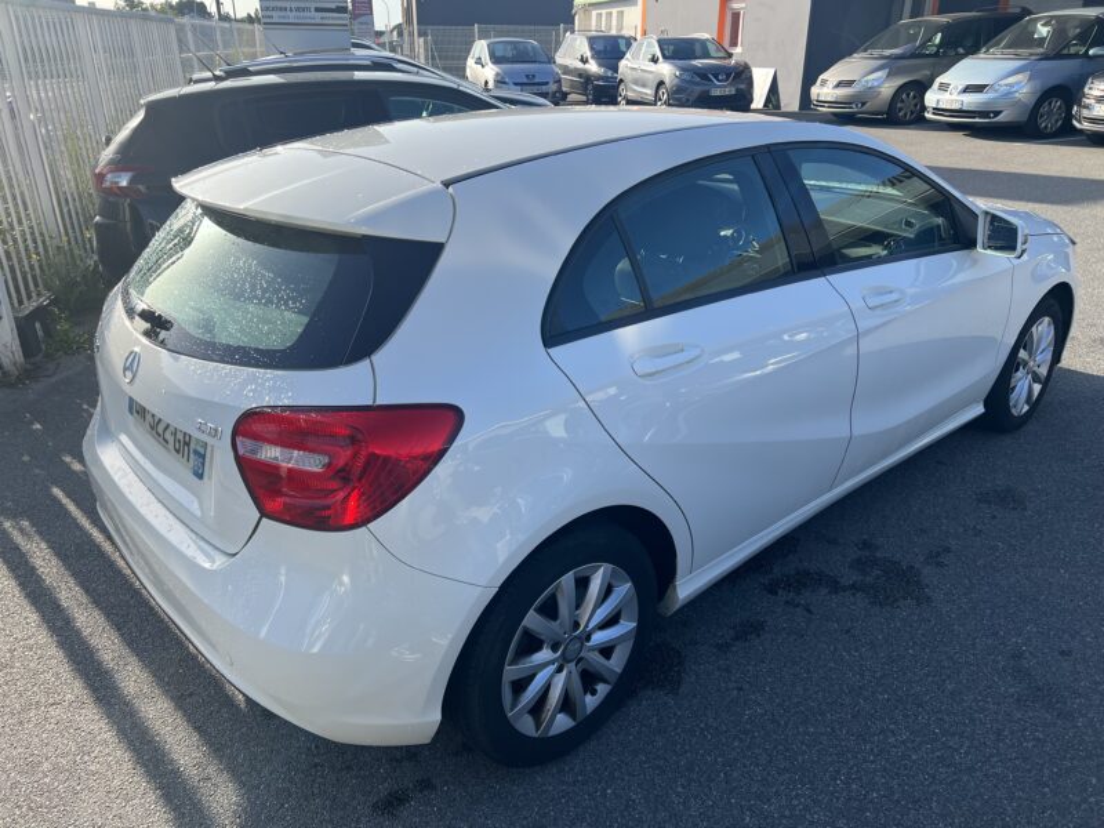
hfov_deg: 67.3
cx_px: 552
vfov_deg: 53.1
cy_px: 414
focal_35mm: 26
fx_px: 829
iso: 50
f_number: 1.5
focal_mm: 5.7
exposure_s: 1/1724
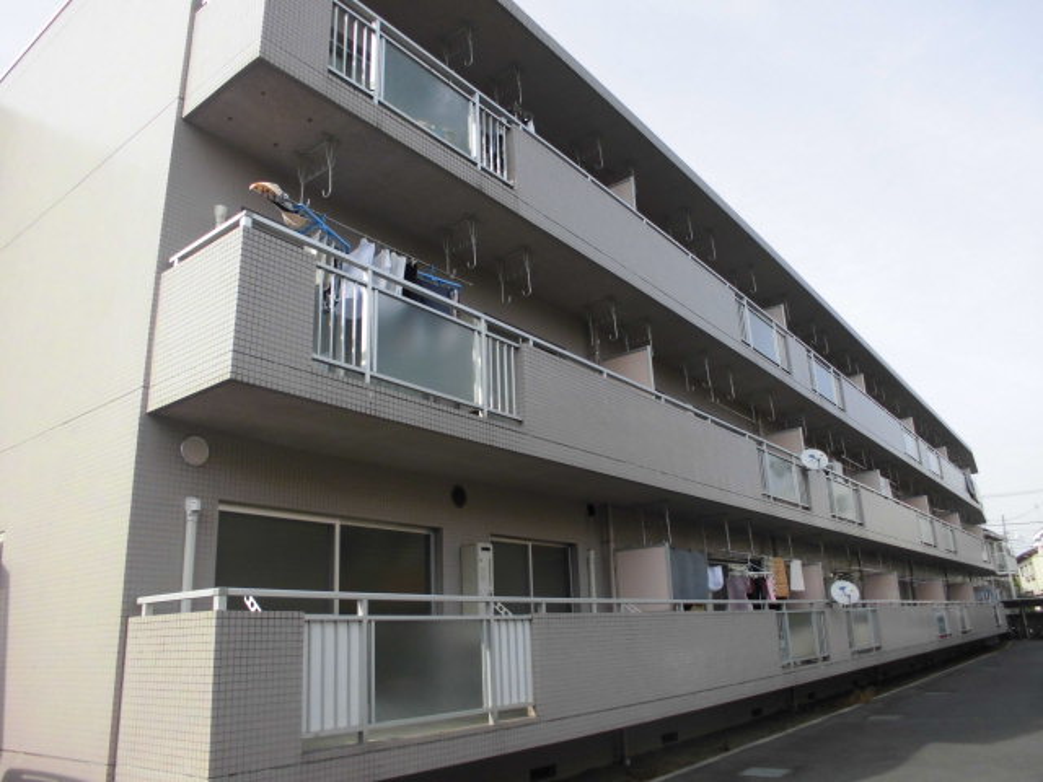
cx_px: 522
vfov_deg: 53.1
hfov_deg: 67.3
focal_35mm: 26
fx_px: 783
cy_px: 391
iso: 100
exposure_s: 1/400
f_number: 3.5
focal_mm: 4.6
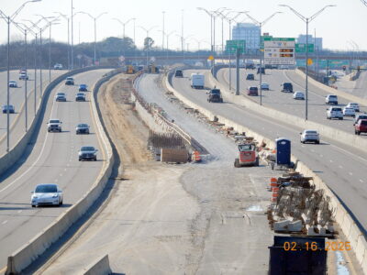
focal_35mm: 250
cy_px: 138
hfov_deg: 7.9
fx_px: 2651
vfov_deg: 5.9
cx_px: 184
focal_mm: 44.6
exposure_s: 1/400
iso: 80
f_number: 5.6
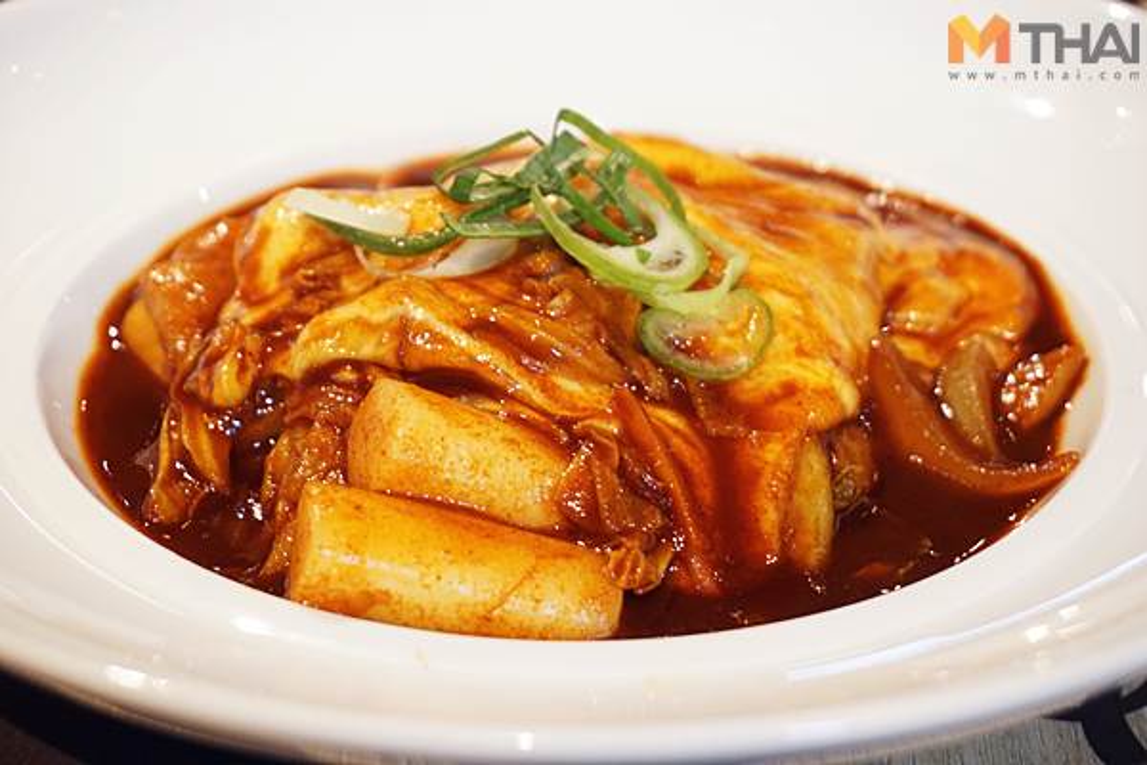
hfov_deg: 28.6
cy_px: 382
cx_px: 574
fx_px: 2246
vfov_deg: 19.3
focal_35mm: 70
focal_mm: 47
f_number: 5.6
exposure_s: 1/20
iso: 1000
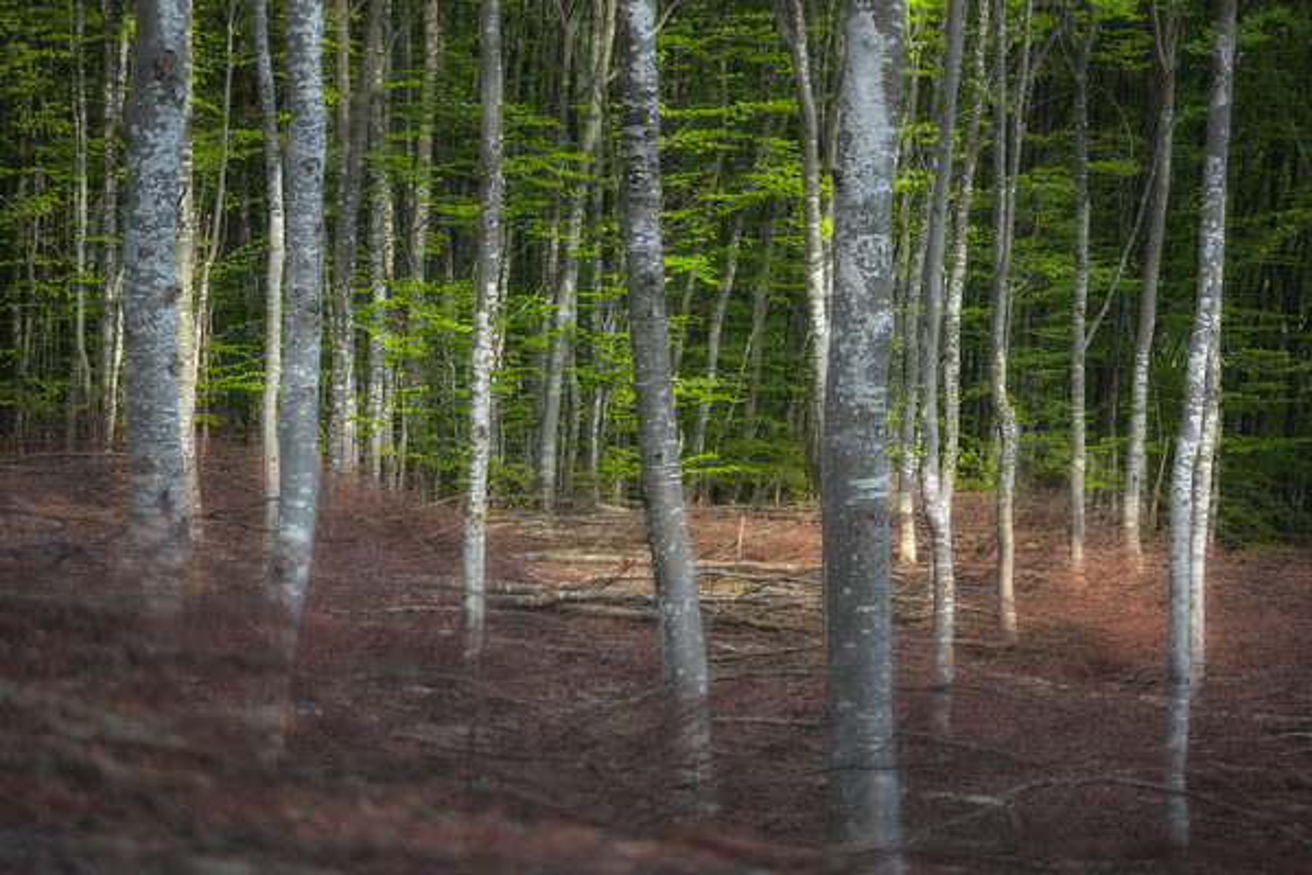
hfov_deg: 10.3
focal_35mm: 200
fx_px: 7288
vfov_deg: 6.9
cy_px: 438
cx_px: 656
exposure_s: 1/250
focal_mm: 200
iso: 100
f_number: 2.8
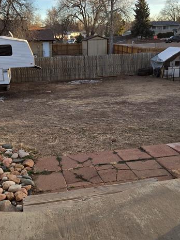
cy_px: 110
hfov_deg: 37.6
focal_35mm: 38
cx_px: 75
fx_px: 264
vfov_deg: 49.0
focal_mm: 5.4
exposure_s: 1/1055
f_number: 1.8
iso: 80
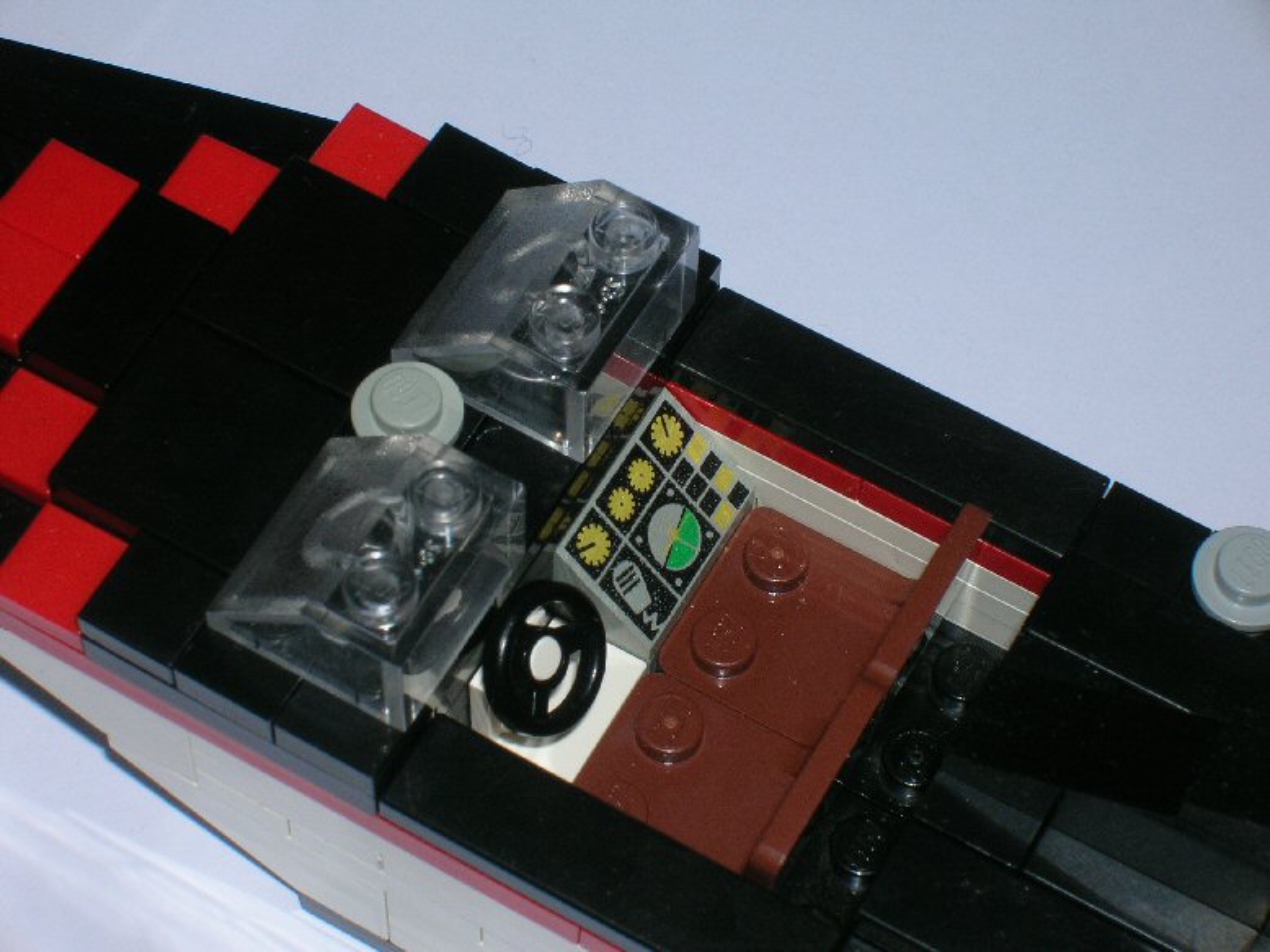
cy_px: 476
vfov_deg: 14.5
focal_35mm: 102
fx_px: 3741
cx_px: 635
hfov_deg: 19.3
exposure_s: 1/60.1
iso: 50
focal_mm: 17.1
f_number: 8.2
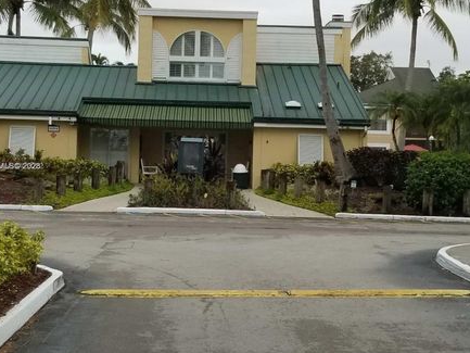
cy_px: 167
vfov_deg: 46.8
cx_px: 206
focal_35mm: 30
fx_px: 407
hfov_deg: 59.8
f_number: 1.7
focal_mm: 4.25
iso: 50
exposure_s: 1/1172
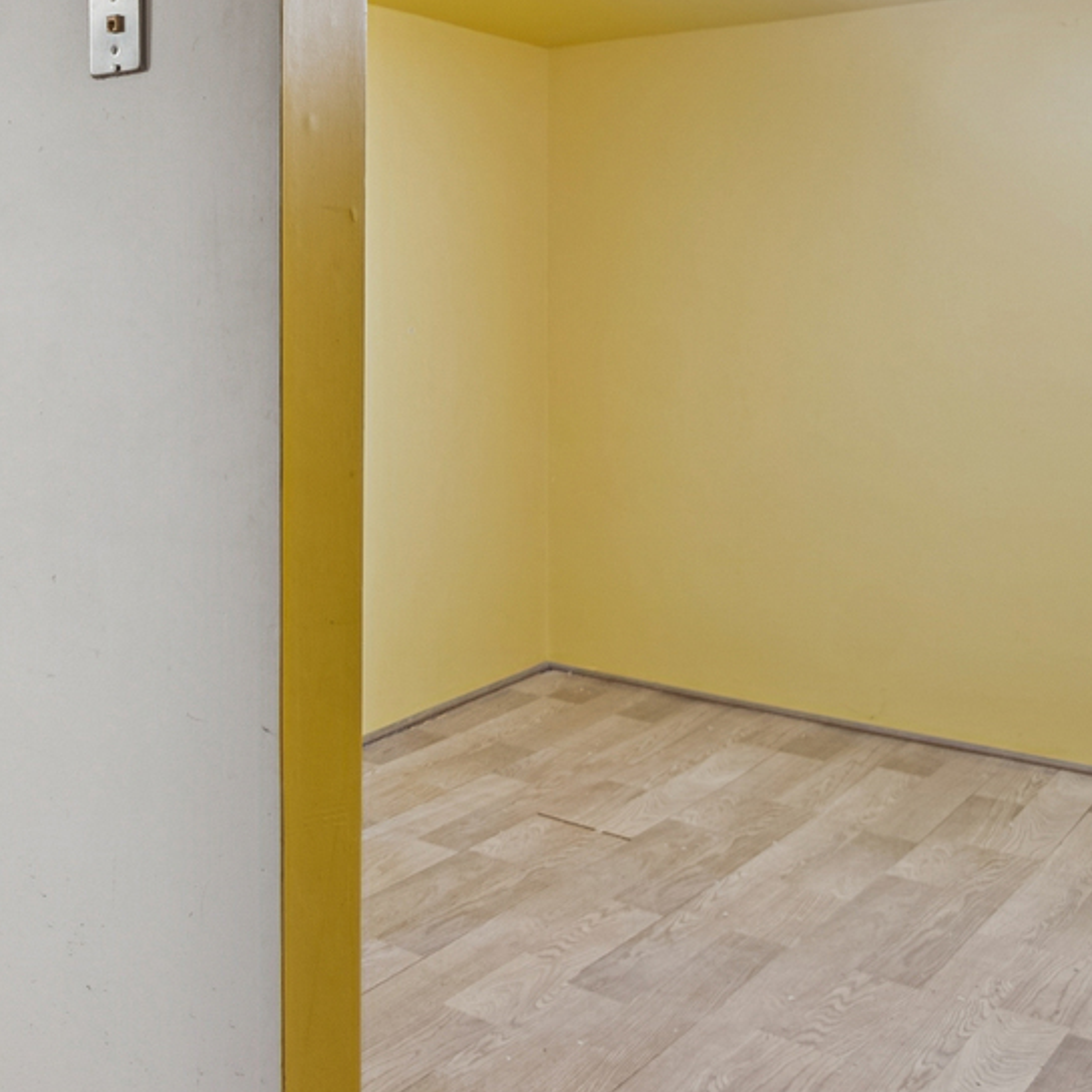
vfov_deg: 42.8
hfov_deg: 34.8
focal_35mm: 38
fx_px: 1356
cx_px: -223
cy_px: 309
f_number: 8
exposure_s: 1/4
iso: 400
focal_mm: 10
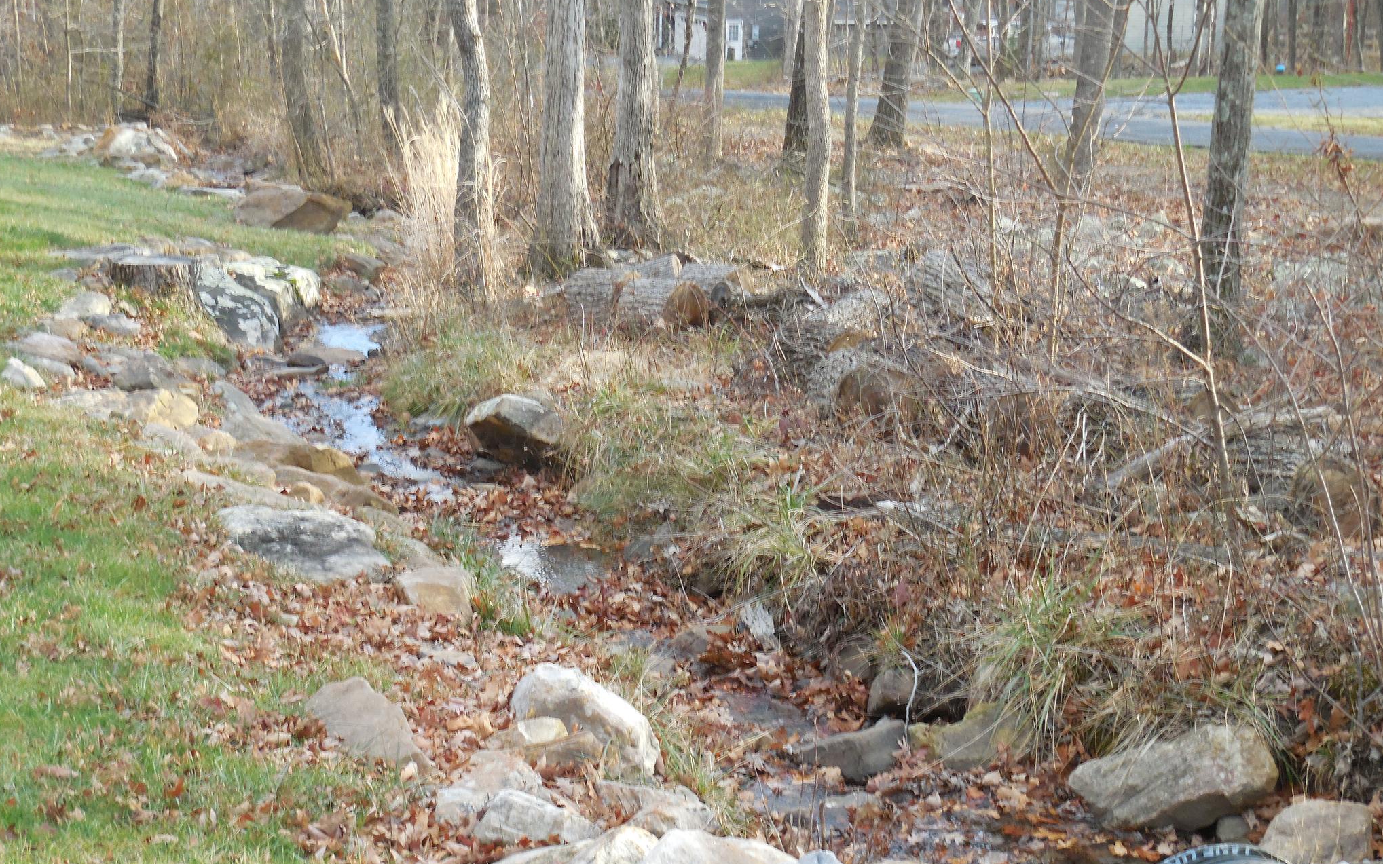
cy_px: 427
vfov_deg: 20.0
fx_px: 2450
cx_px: 689
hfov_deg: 31.5
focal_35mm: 65
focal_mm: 11
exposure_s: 1/60
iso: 200
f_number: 4.5
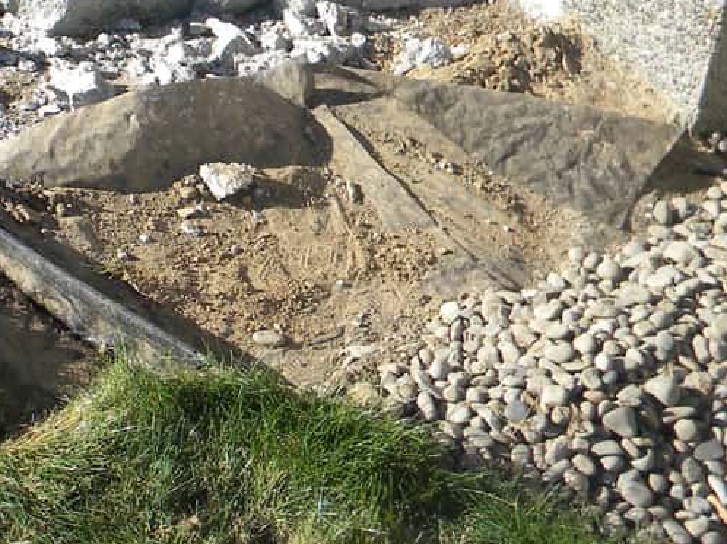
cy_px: 134
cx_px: 24
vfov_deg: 19.5
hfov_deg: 24.9
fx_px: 1574
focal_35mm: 75
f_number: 3.5
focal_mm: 5
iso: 80
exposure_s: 1/484
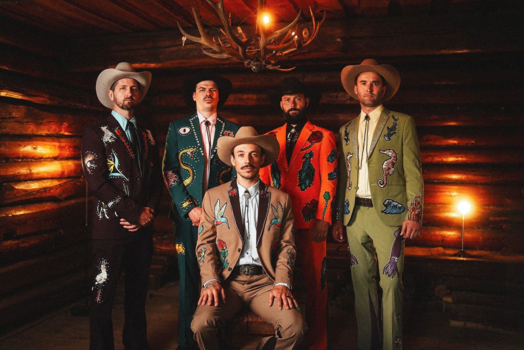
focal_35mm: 35
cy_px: 175
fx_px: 509
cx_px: 262
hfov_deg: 54.4
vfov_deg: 37.9
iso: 2000
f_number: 1.4
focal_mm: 35
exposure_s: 1/800
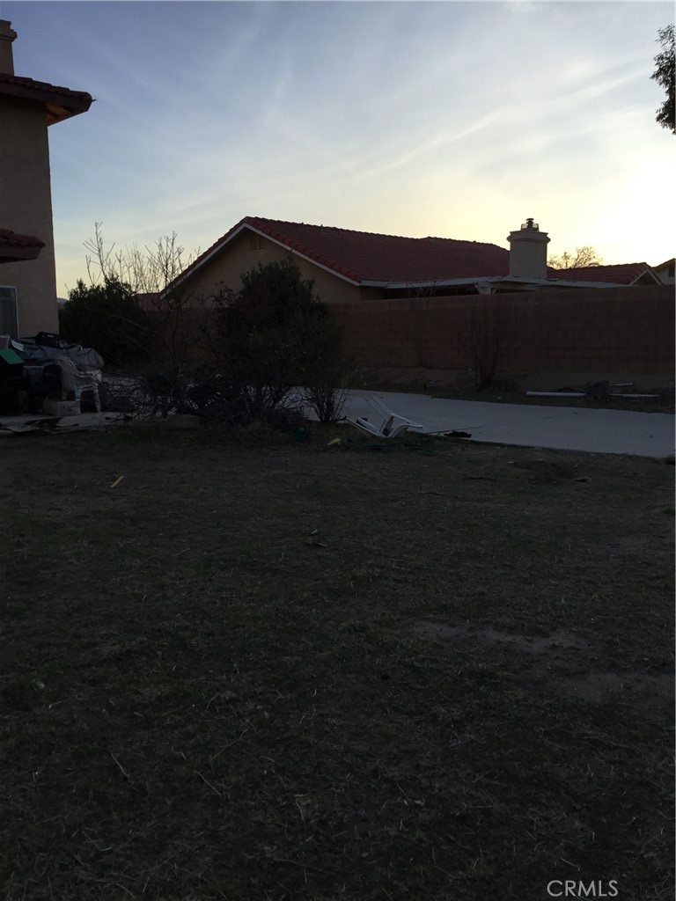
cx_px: 338
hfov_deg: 45.4
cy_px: 450
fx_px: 807
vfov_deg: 58.4
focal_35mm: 31
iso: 25
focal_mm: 3.3
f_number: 2.4
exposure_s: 1/558
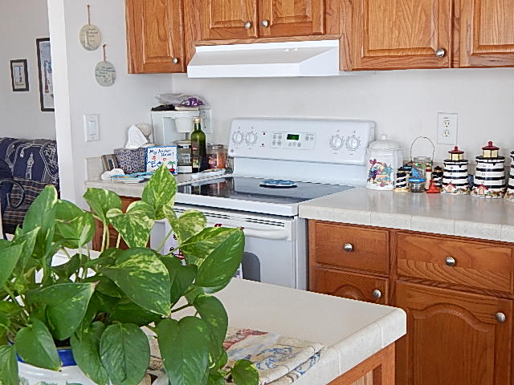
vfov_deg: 30.3
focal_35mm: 48
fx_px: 713
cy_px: 192
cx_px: 257
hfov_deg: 39.7
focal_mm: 8.6
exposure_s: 1/30
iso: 200
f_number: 3.7
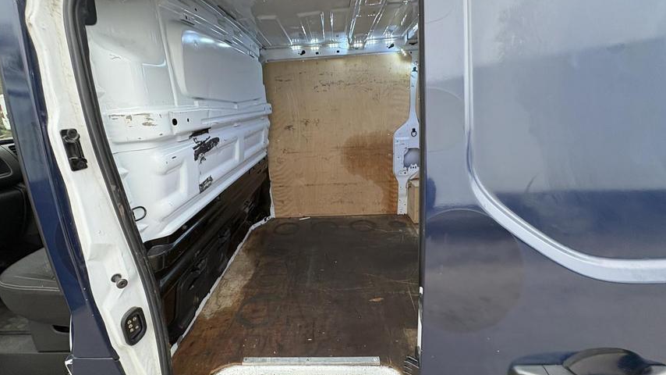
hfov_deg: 99.3
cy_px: 180
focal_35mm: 16
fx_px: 283
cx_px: 318
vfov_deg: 67.0
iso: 160
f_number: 2.2
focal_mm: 2.22
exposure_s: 1/99
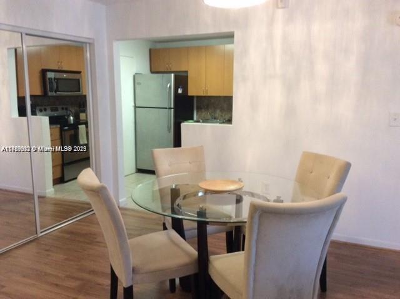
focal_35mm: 32
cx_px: 200
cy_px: 150
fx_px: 369
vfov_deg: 44.1
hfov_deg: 56.9
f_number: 2.4
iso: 160
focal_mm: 3.3
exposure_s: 1/24
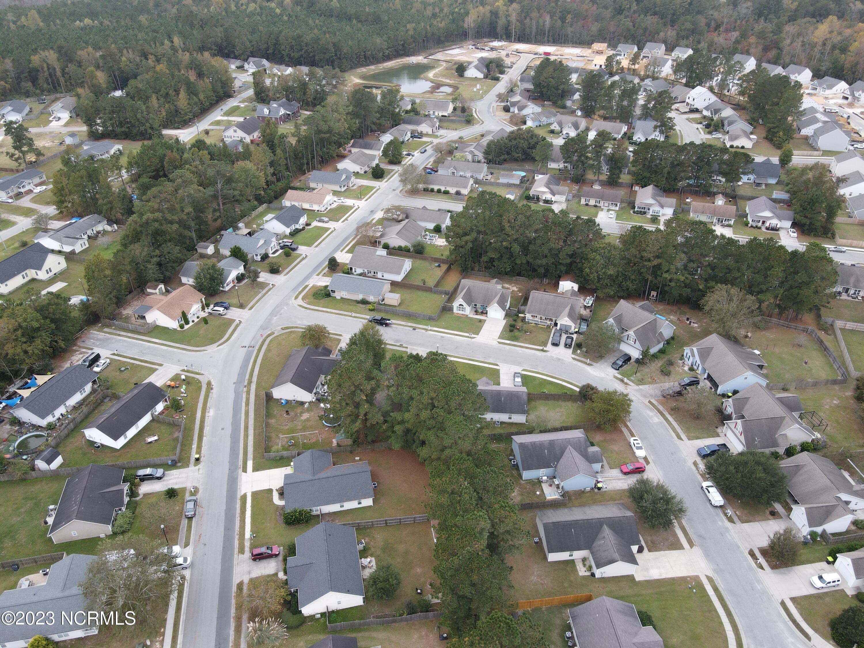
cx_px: 432
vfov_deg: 56.8
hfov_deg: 71.6
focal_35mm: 24
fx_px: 599
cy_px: 324
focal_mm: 4.5
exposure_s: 1/20
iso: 100
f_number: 2.8
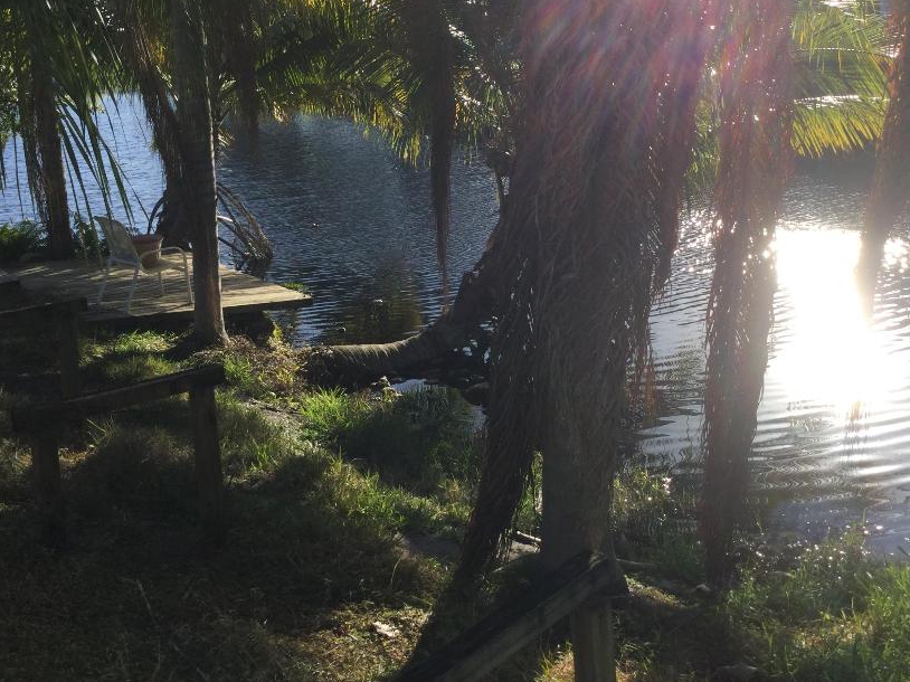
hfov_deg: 47.7
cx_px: 535
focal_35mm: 39
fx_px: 1025
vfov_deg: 36.6
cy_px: 258
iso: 25
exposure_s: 1/840
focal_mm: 3.3
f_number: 2.4
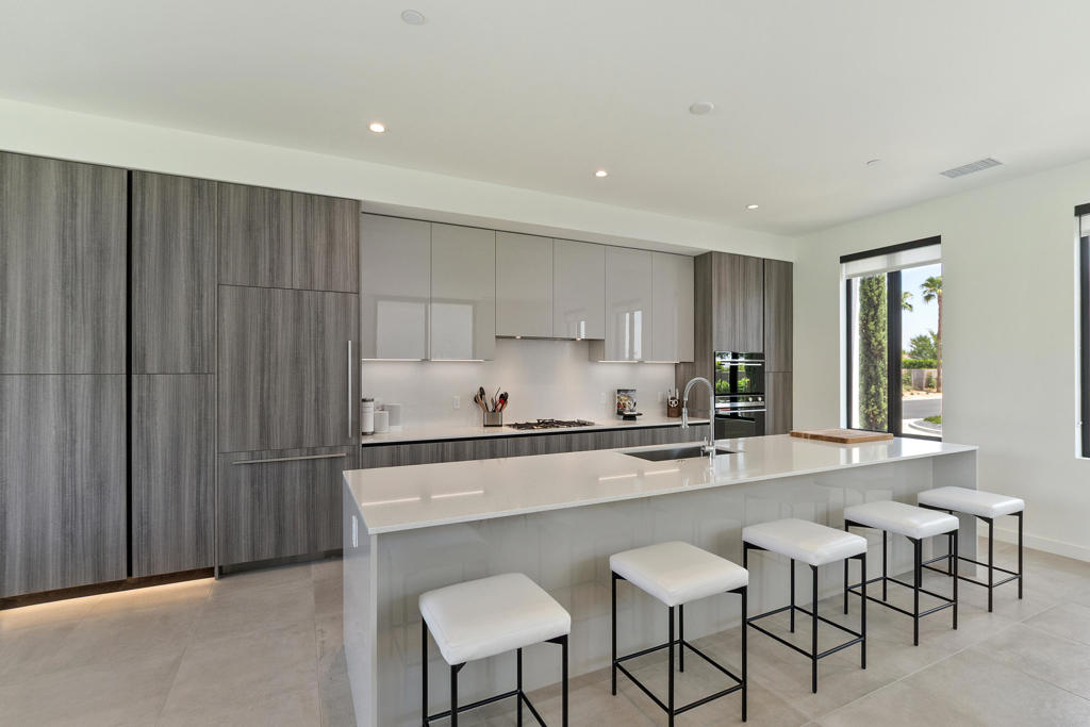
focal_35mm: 15
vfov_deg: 77.3
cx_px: 545
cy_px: 364
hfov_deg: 100.4
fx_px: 454
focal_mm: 10
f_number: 9
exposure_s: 1/30
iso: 400
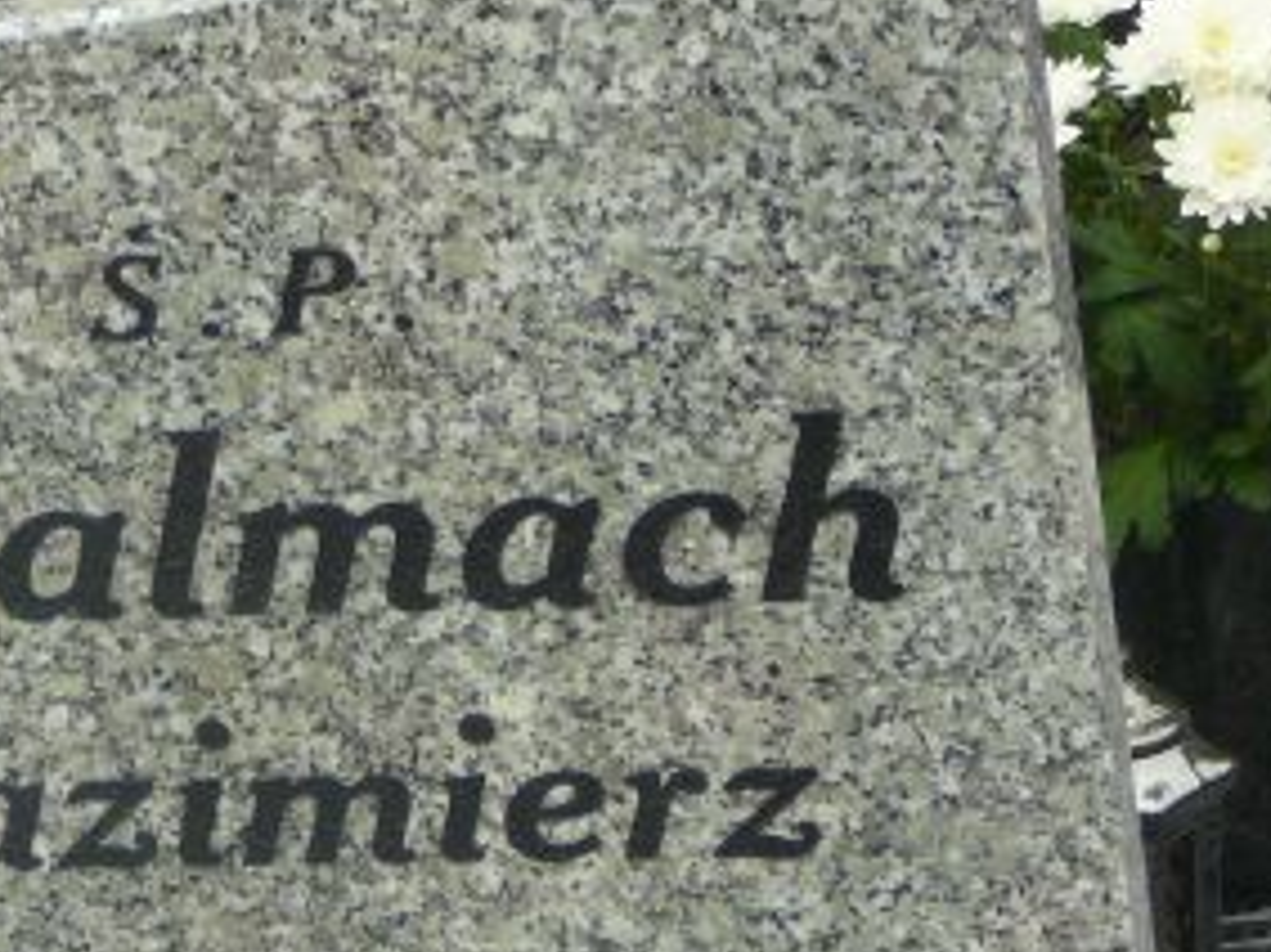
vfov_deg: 8.5
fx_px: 6386
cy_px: 768
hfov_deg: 11.3
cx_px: 225
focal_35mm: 174
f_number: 3.7
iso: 80
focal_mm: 11.5
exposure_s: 1/60
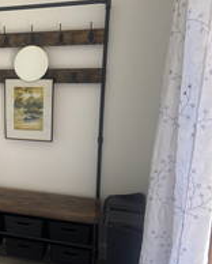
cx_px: -20
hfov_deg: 29.1
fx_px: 367
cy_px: 139
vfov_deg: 39.5
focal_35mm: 47
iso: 80
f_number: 1.8
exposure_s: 1/122
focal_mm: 4.25
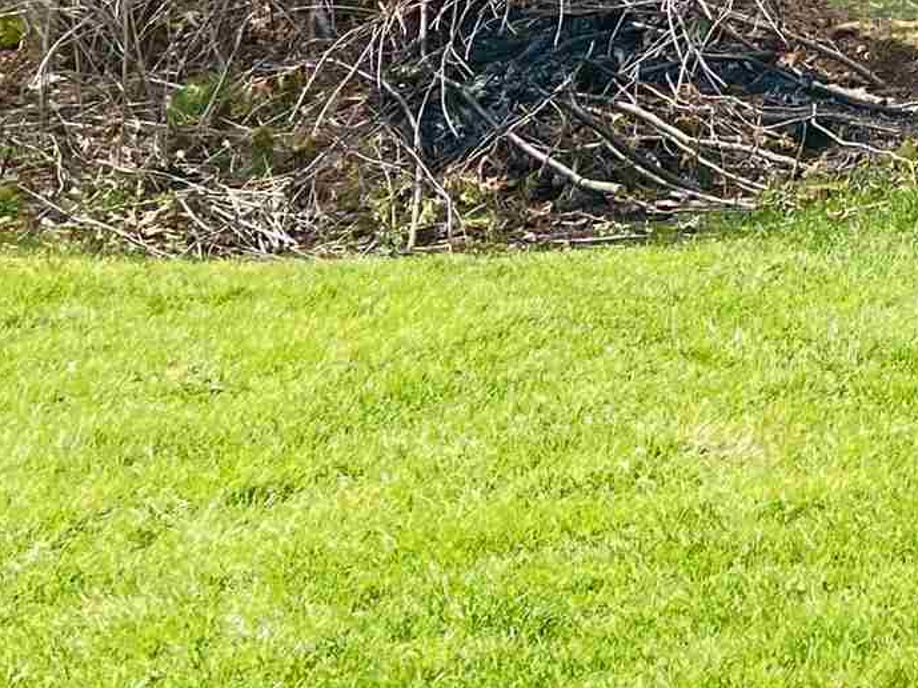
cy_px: -237
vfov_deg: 12.3
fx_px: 3075
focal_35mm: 116
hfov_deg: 15.2
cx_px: 1531
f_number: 1.6
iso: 50
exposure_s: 1/532
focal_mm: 5.1
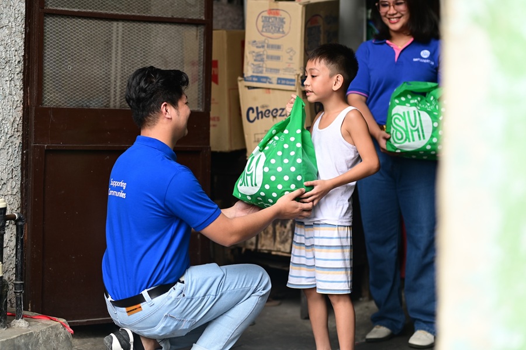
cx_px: 263
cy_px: 175
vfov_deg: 16.1
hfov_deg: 23.9
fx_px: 1241
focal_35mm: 85
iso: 125
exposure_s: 1/250
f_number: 2
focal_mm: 85
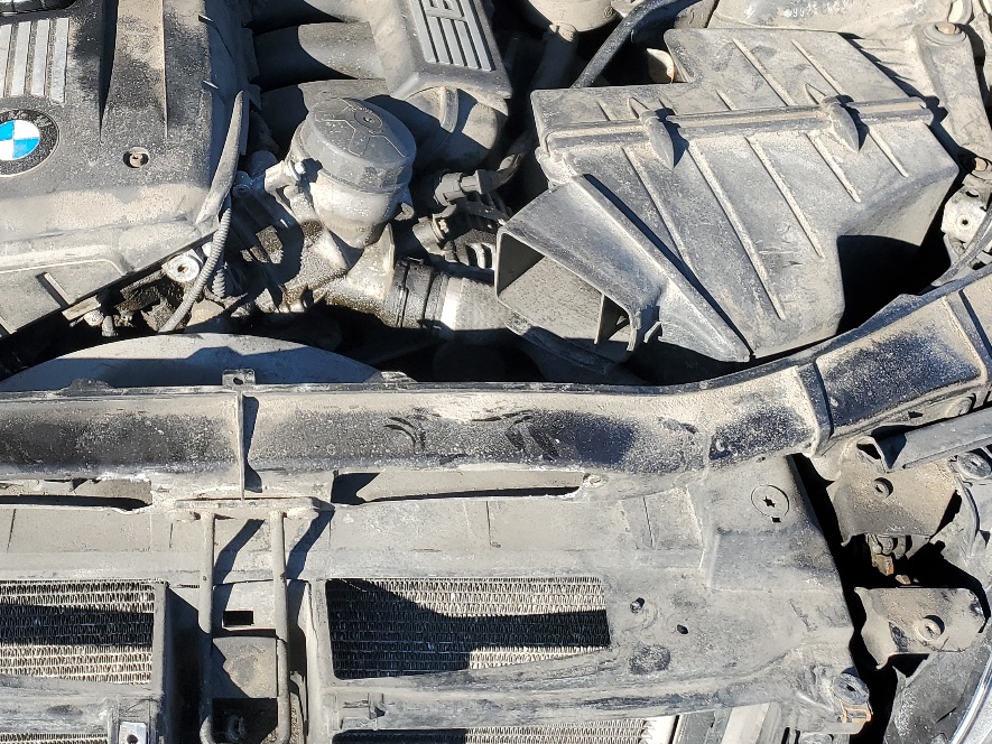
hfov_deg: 39.5
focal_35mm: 47
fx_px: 1347
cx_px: 261
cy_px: 109
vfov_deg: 29.9
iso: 50
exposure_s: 1/833
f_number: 1.5
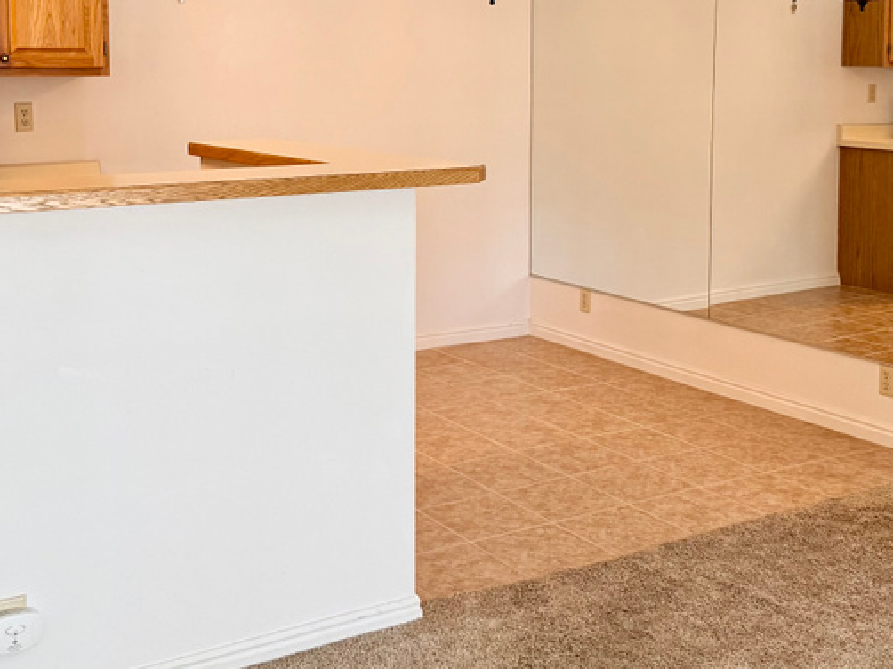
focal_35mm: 49
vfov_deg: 29.2
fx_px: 1263
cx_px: 407
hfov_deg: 38.9
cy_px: 171
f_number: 1.78
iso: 250
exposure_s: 1/120
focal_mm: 6.76
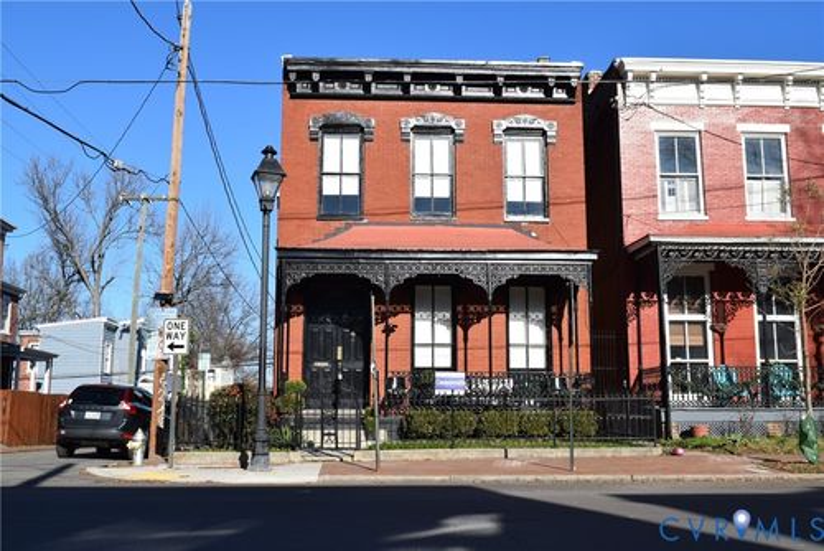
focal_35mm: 38
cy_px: 276
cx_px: 412
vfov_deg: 35.5
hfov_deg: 51.3
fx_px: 859
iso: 200
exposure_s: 1/400
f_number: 10
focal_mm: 25
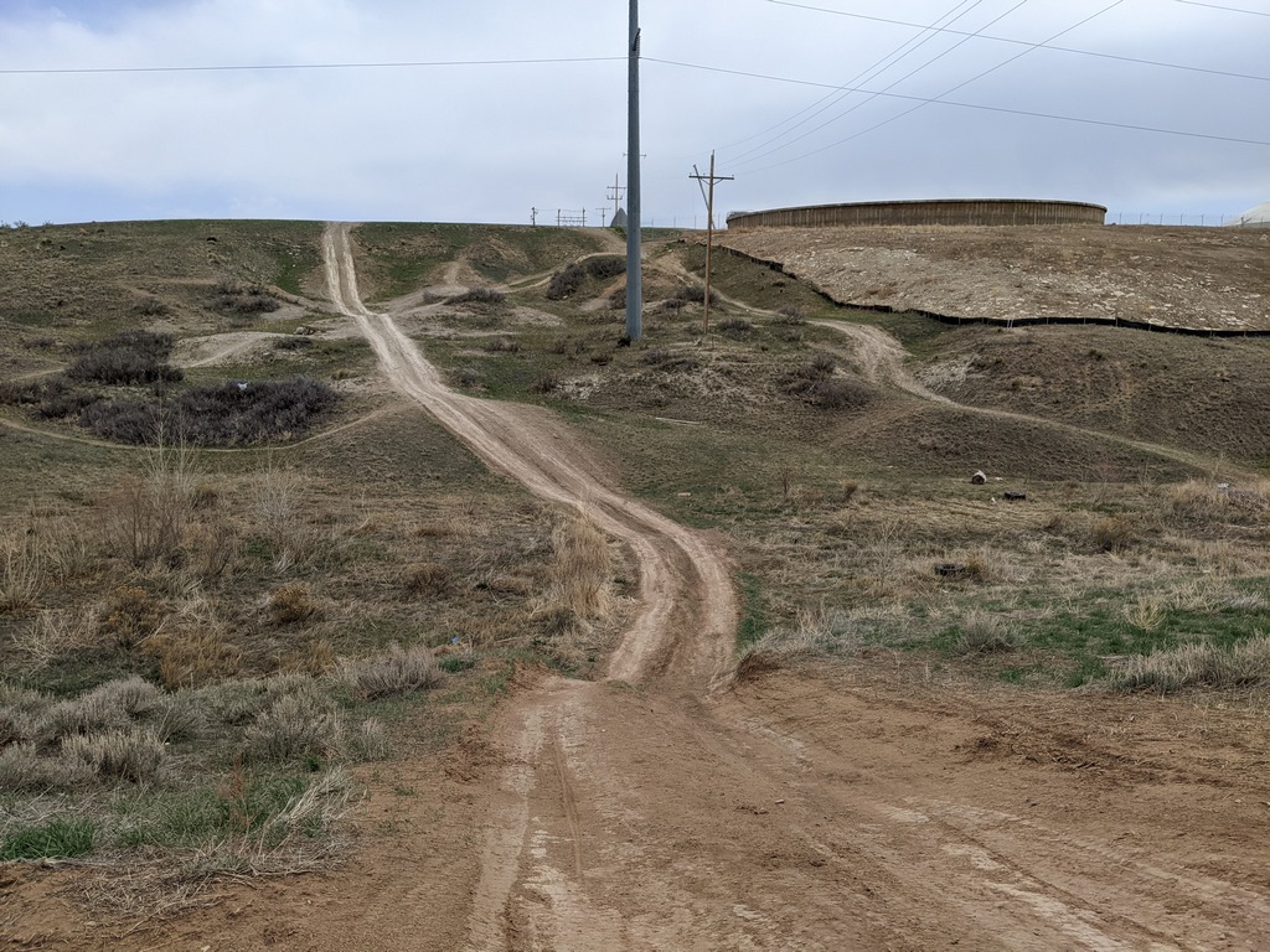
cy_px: 476
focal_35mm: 27
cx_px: 635
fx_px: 991
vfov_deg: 51.4
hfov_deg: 65.3
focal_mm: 4.44
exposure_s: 1/4695
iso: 74
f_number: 1.8
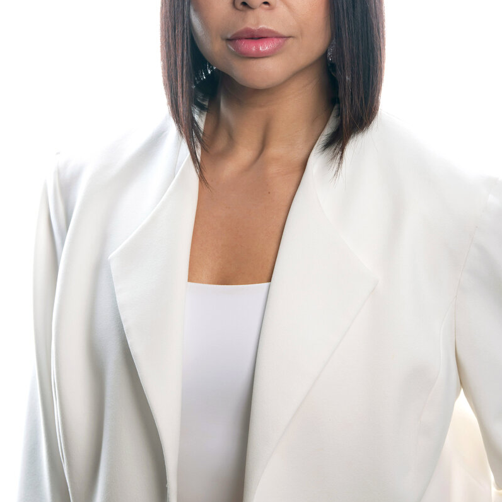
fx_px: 2313
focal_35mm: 141
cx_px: 252
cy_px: 148
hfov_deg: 12.4
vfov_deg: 12.4
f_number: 10
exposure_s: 1/160
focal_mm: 110
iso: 200
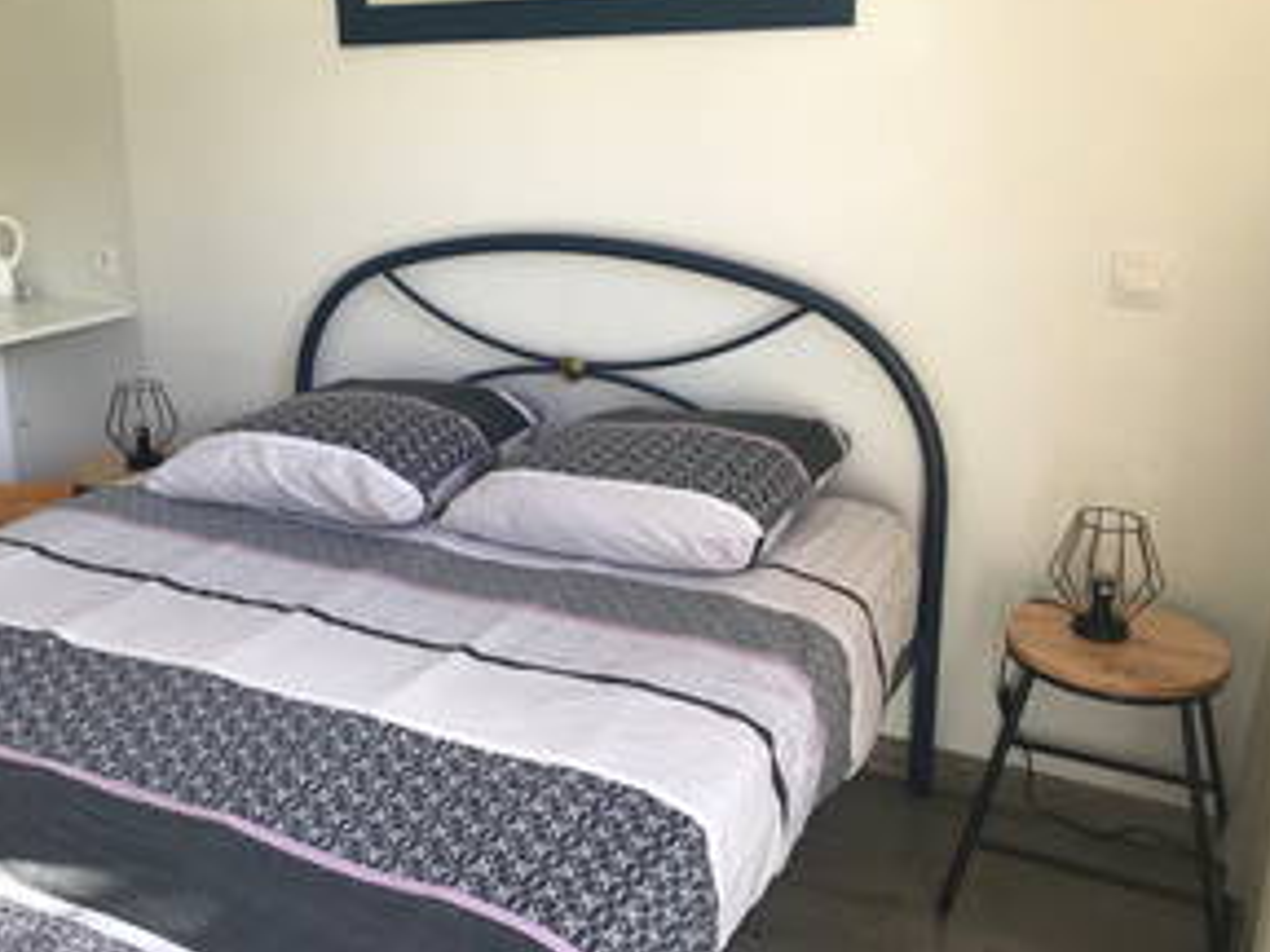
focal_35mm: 35
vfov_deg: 40.5
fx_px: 1284
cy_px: 388
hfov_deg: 52.4
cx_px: 542
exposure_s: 1/90
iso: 25
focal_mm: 3.99
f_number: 1.8
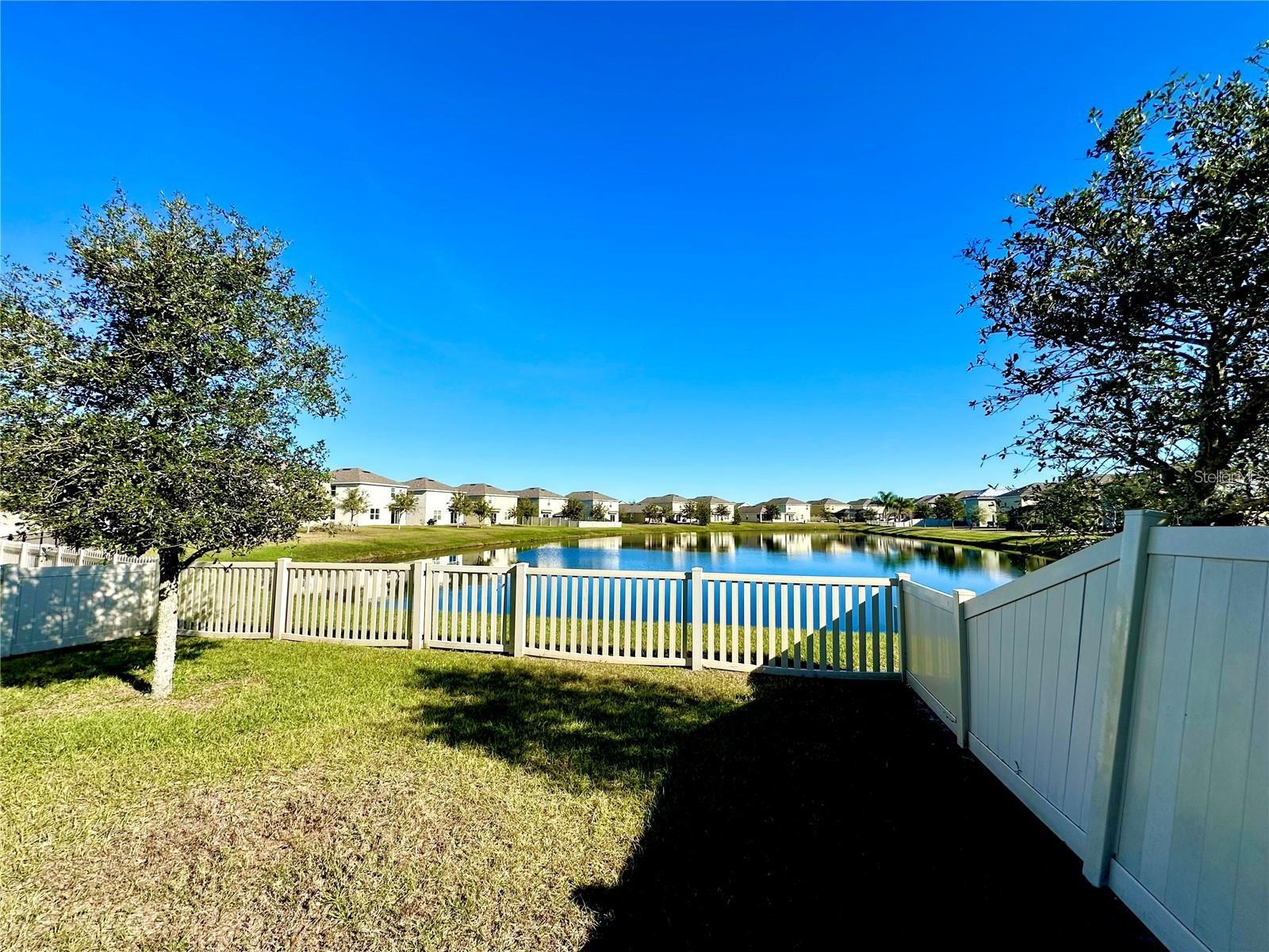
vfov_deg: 85.7
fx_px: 513
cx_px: 634
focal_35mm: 14
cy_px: 476
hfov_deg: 102.1
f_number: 2.2
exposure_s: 1/2618
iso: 50
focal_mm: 2.22
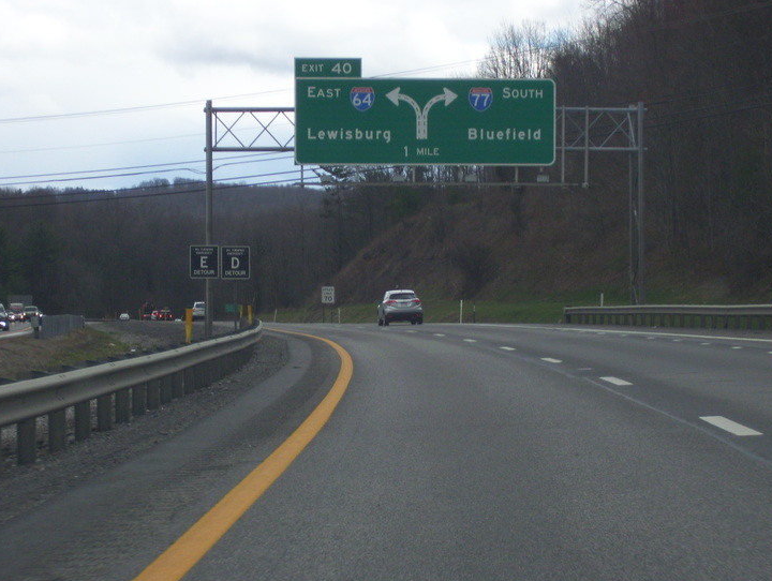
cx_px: 406
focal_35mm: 120
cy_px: 304
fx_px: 2680
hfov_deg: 16.4
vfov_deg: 12.4
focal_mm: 18
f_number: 4.6
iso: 160
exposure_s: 1/250
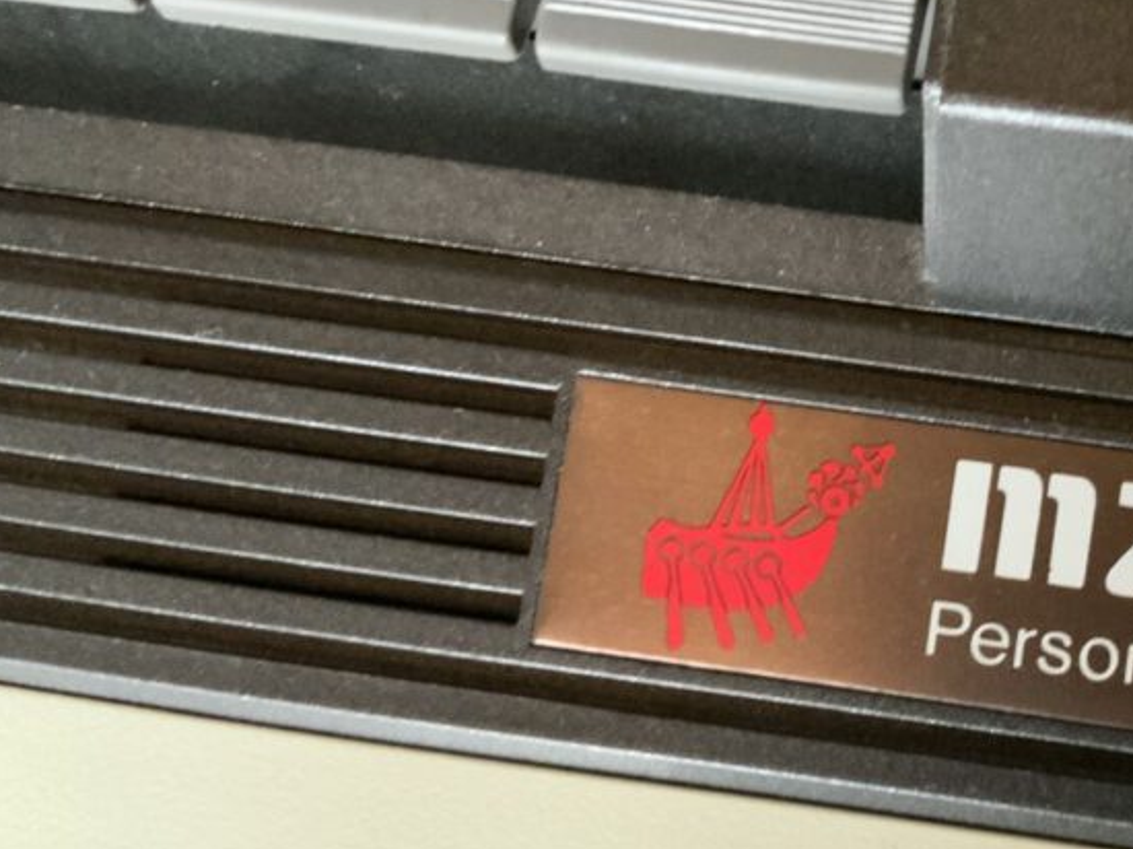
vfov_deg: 27.0
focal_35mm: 54
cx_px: 1014
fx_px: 1767
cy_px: 400
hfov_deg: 33.7
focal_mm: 3
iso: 500
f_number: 1.8
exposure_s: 1/30
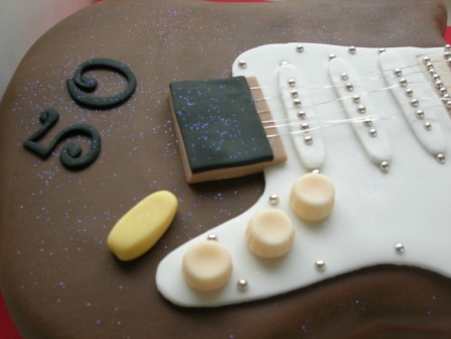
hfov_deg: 49.0
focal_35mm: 38
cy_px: 170
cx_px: 226
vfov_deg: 37.7
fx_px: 495
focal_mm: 7.8
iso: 64
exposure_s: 1/39.4
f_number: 4.8
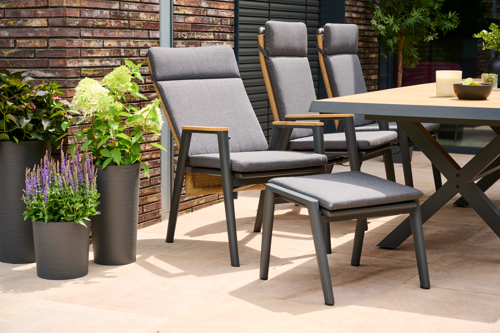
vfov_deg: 19.5
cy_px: 166
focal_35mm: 70
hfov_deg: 28.8
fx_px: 972
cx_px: 250
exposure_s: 1/400
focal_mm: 70
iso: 125
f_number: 4.5
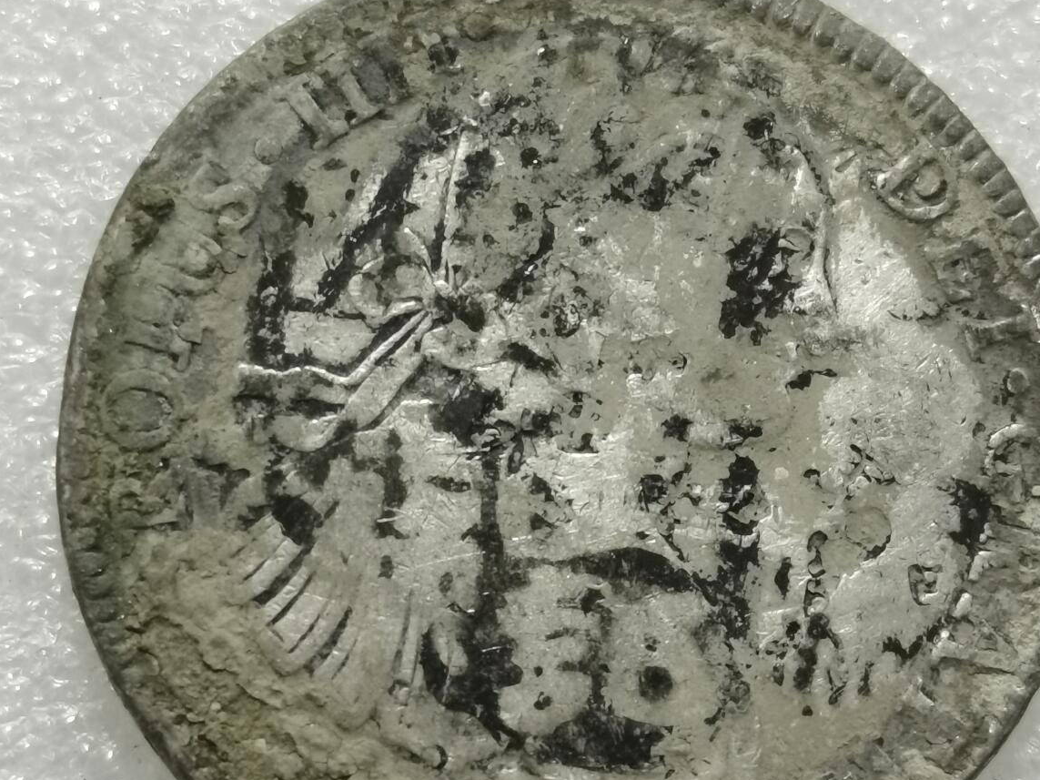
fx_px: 3455
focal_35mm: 115
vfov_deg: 12.9
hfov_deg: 17.1
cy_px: 299
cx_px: 555
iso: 125
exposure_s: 1/100
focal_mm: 5.58
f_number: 1.8
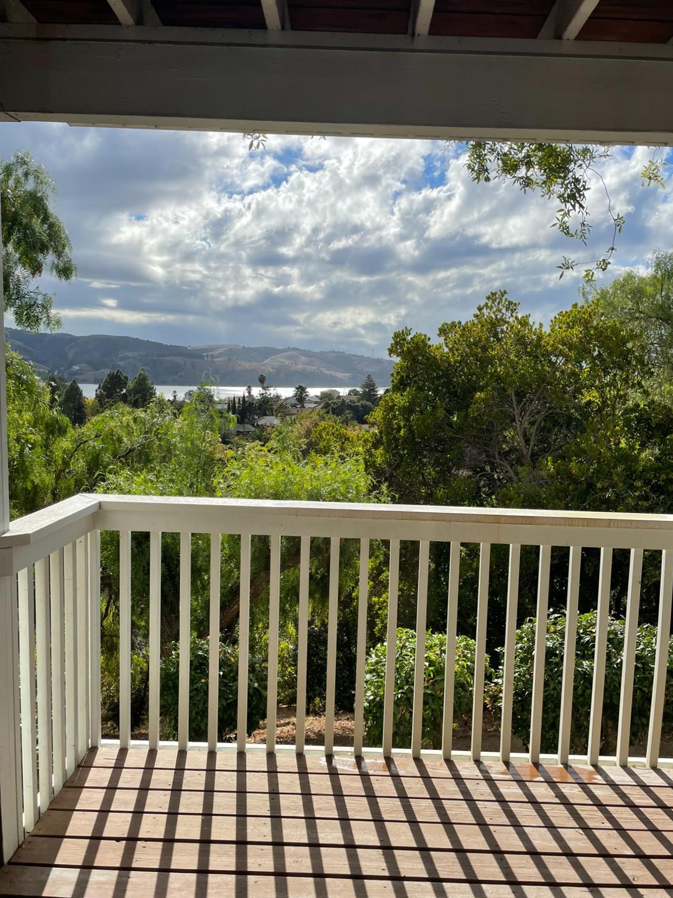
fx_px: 700
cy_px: 460
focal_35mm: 27
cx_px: 348
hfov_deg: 51.3
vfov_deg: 65.3
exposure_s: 1/5556
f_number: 1.6
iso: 32
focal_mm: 4.2
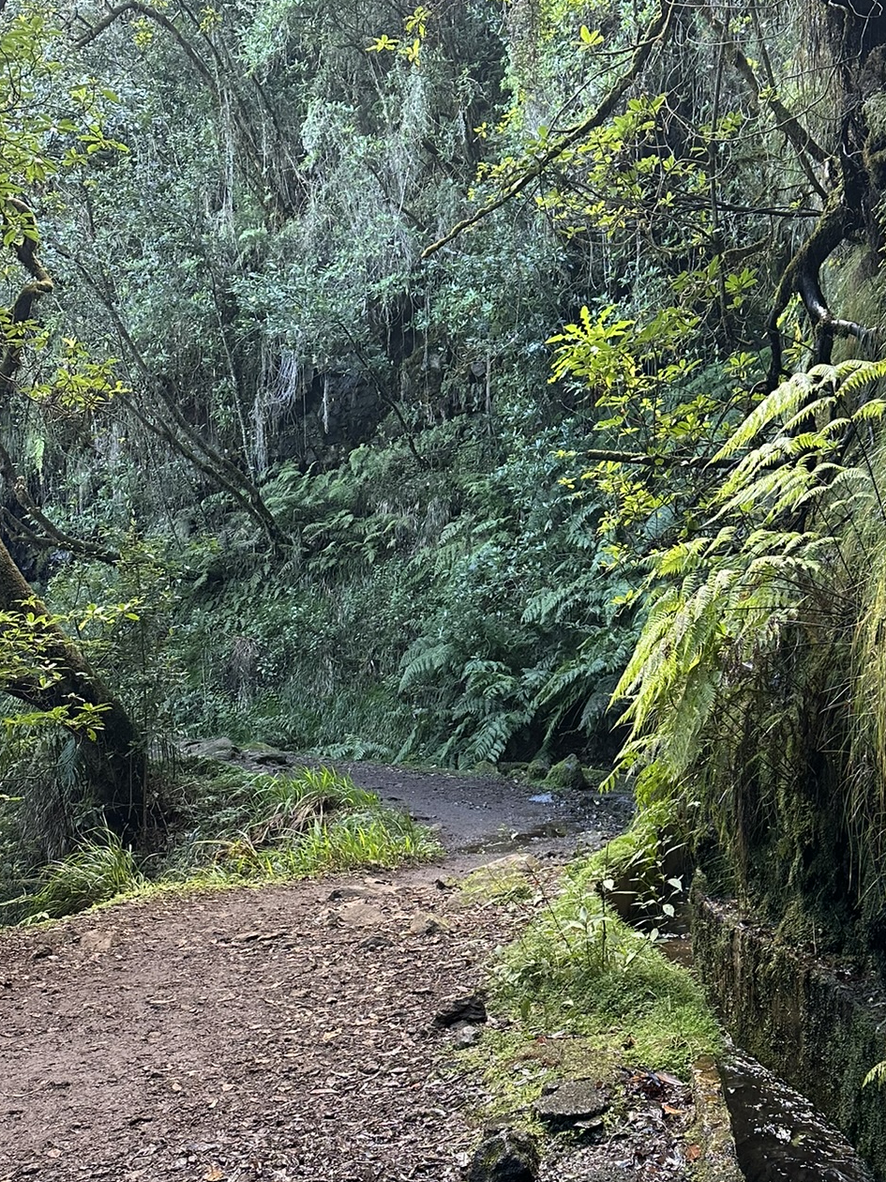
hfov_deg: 36.0
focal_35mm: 39
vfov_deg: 47.7
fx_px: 1331
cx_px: 662
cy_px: 686
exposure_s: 1/77
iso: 250
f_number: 1.78
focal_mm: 6.86
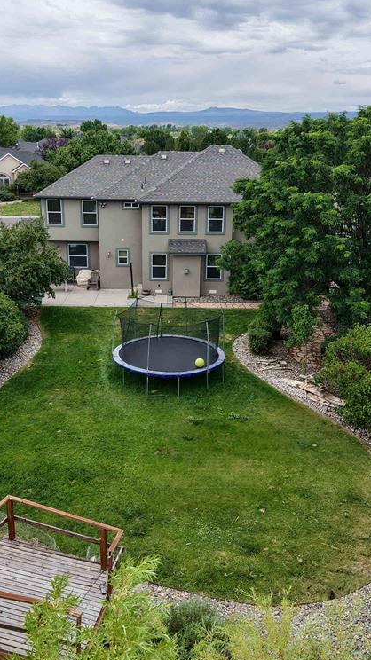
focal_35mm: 36
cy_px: 324
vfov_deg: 55.3
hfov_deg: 32.8
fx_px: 630
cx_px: 169
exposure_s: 1/5000
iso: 280
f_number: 1.8
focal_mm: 8.67
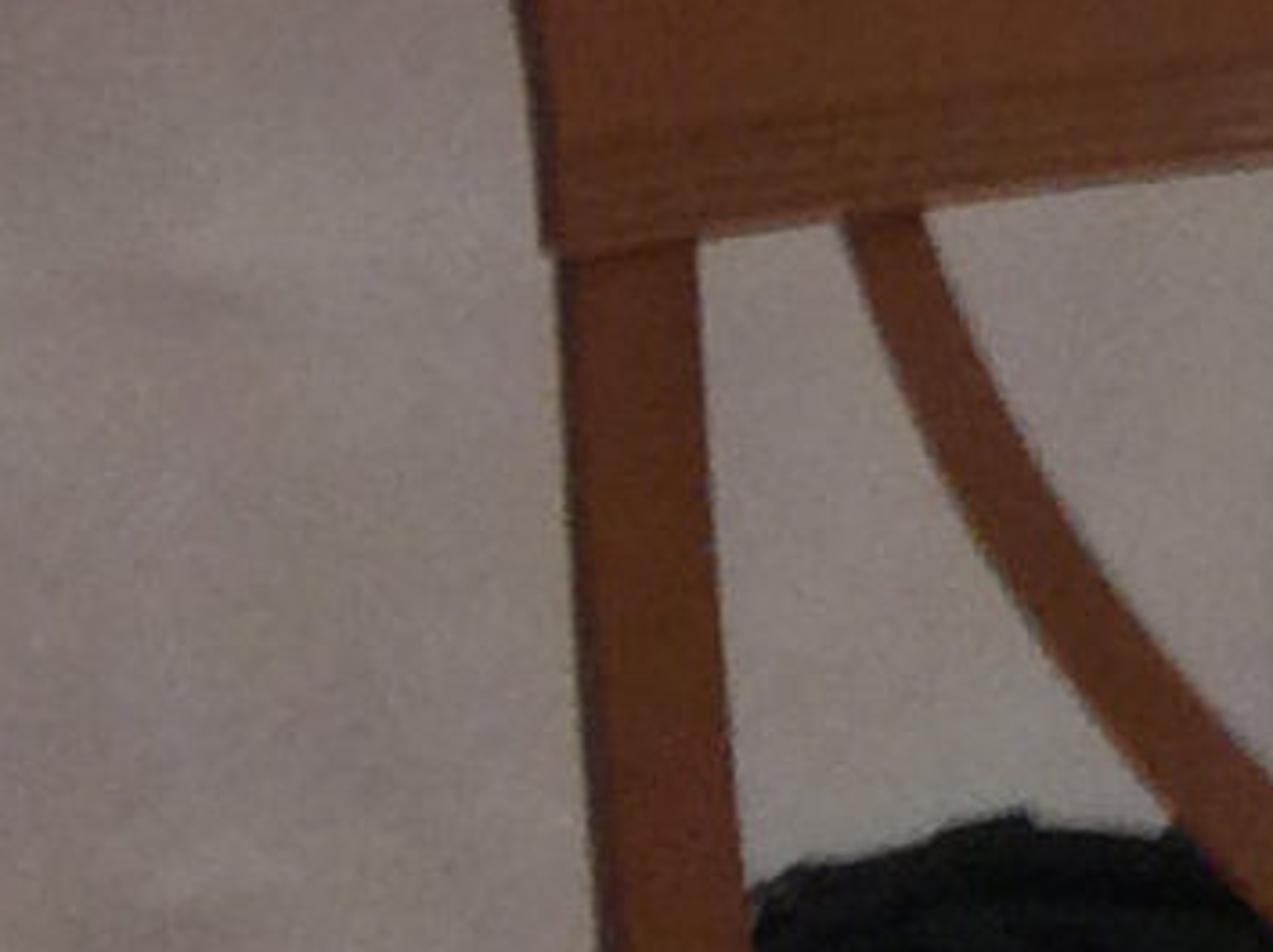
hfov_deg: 7.8
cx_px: 3307
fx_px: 8523
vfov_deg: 5.8
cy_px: -2369
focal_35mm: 232
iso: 64
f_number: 2.4
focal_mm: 3.3
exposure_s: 1/24
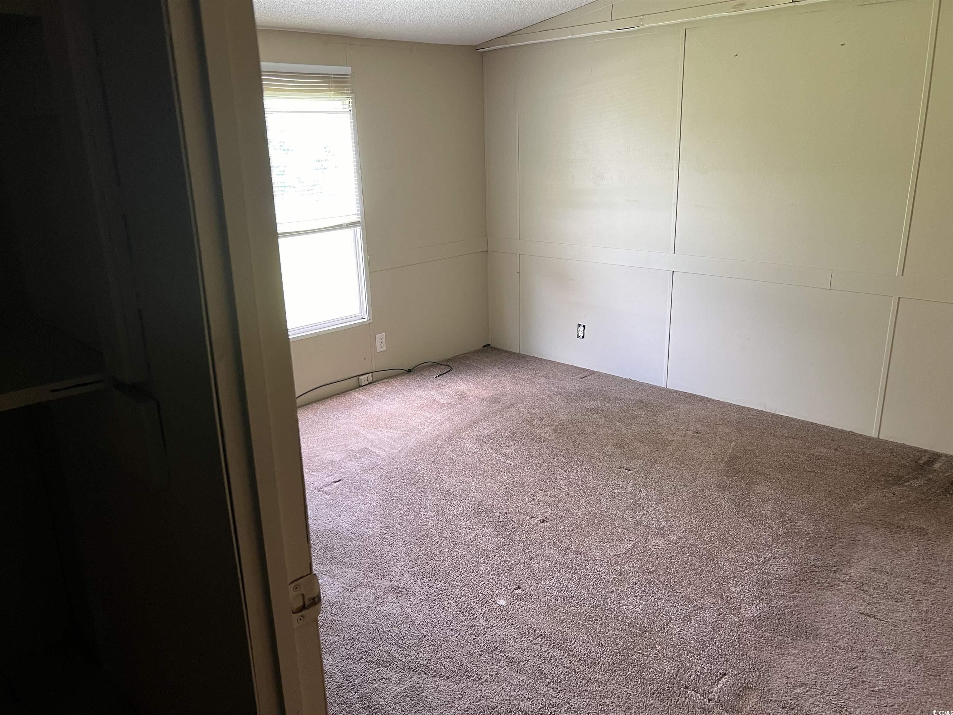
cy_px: 358
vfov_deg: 53.1
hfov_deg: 67.3
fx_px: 716
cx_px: 476
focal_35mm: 26
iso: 125
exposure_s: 1/77
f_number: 1.5
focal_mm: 5.7
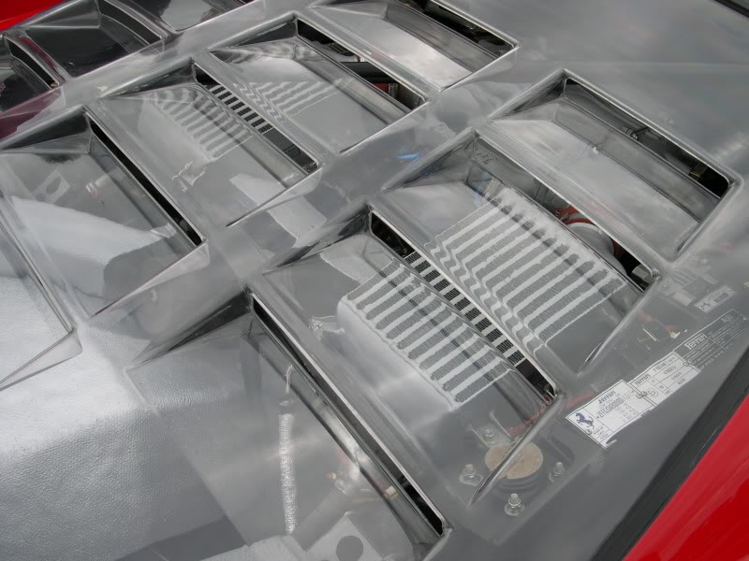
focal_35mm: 38
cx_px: 374
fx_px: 822
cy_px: 280
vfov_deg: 37.7
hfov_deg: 49.0
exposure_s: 1/141
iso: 100
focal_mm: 8
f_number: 7.6
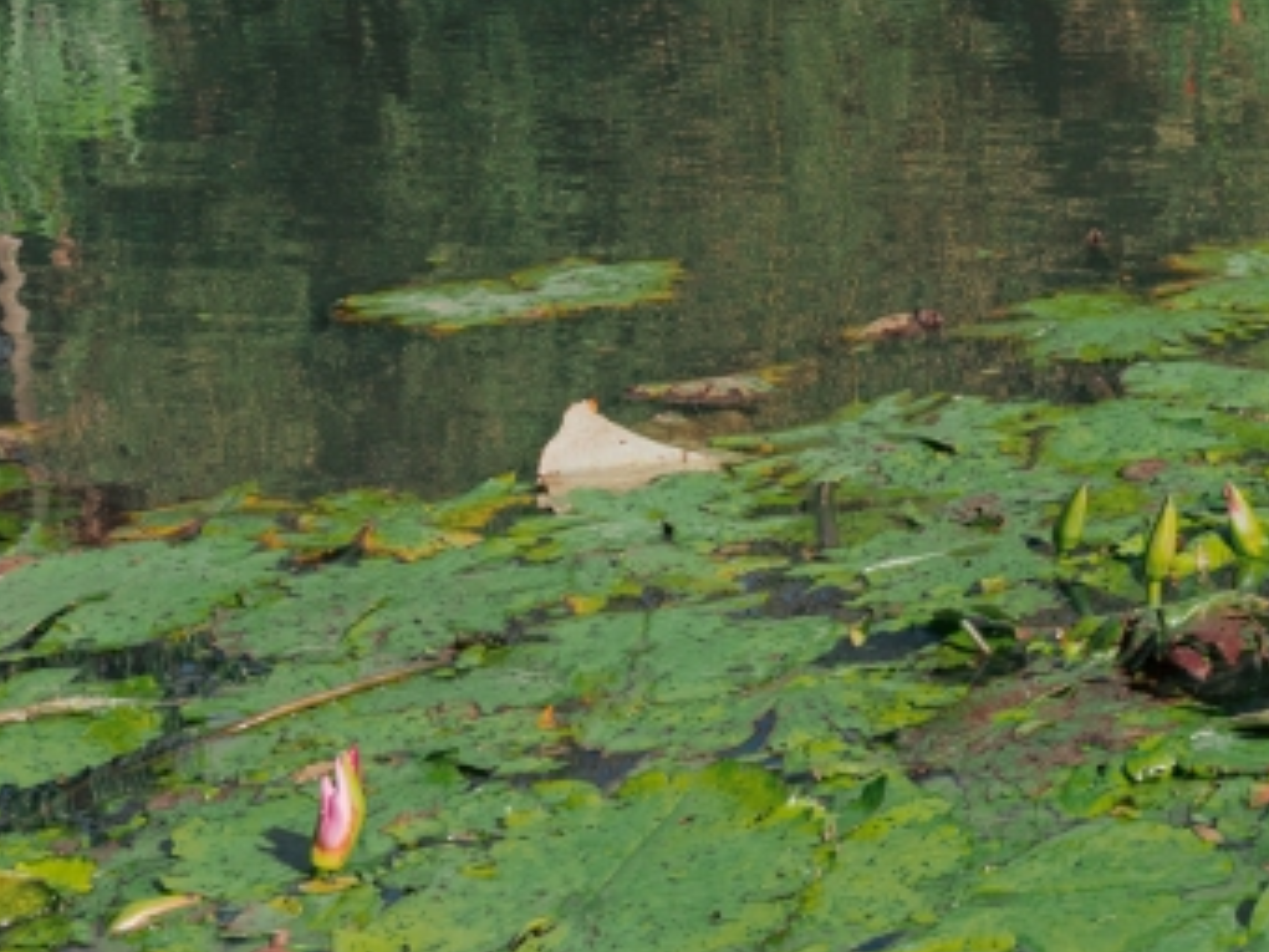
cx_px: 1881
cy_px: -2
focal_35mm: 97
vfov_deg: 15.0
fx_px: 3556
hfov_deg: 18.1
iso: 200
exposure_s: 1/200
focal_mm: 27.8
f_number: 8
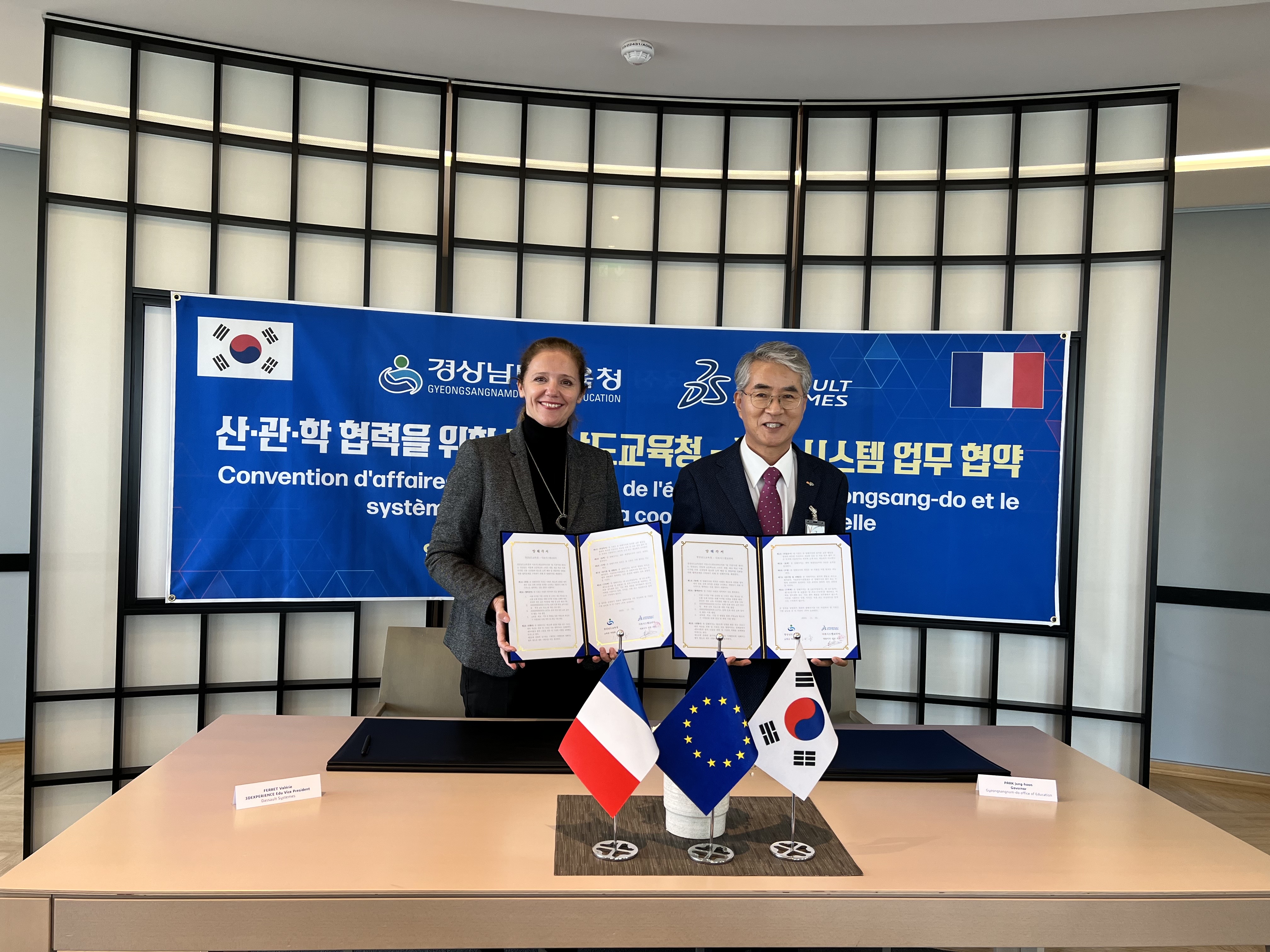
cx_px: 635
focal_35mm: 26
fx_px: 954
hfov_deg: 67.3
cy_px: 476
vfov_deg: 53.1
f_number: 1.5
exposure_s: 1/100
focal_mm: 5.7
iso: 80
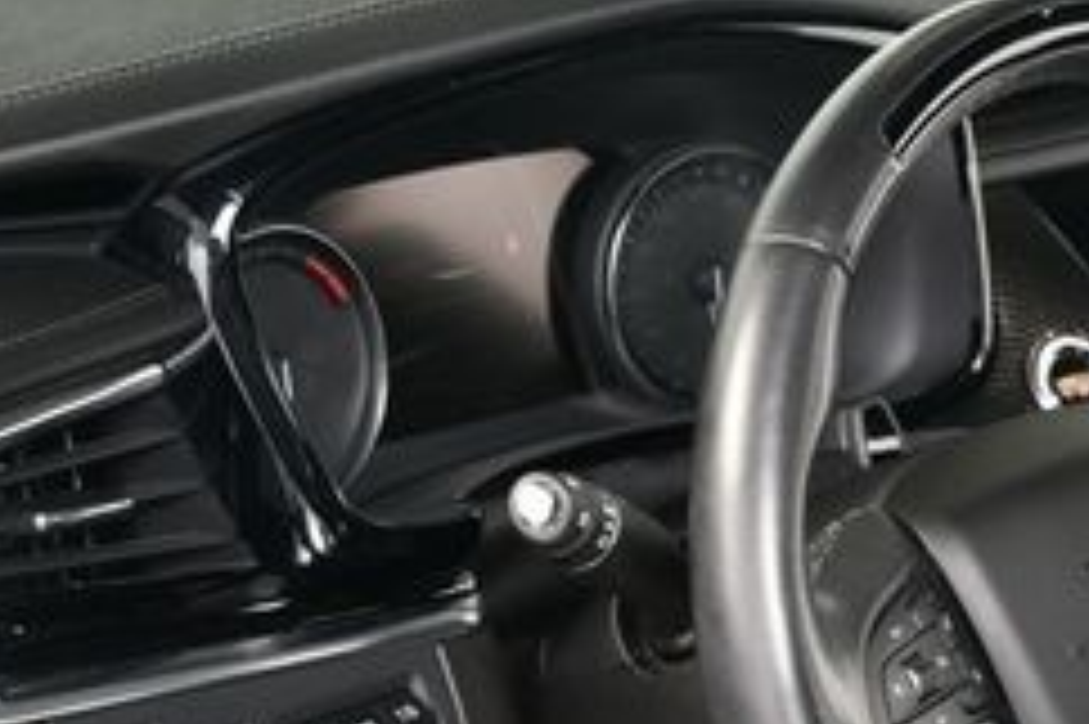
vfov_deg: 12.8
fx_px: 3204
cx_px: 954
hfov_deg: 19.0
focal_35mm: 106
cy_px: 589
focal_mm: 27
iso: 100
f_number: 4
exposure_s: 1/160
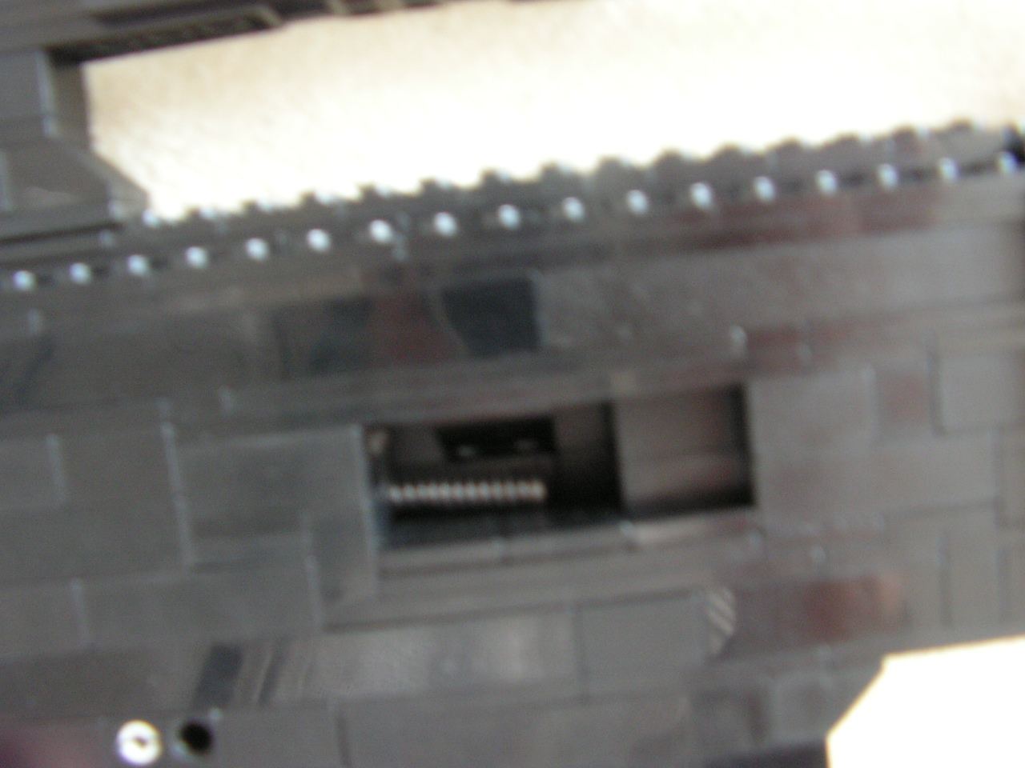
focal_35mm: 36
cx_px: 512
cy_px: 384
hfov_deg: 51.4
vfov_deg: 39.7
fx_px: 1066
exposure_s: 1/2.5
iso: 200
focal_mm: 6
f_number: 3.2
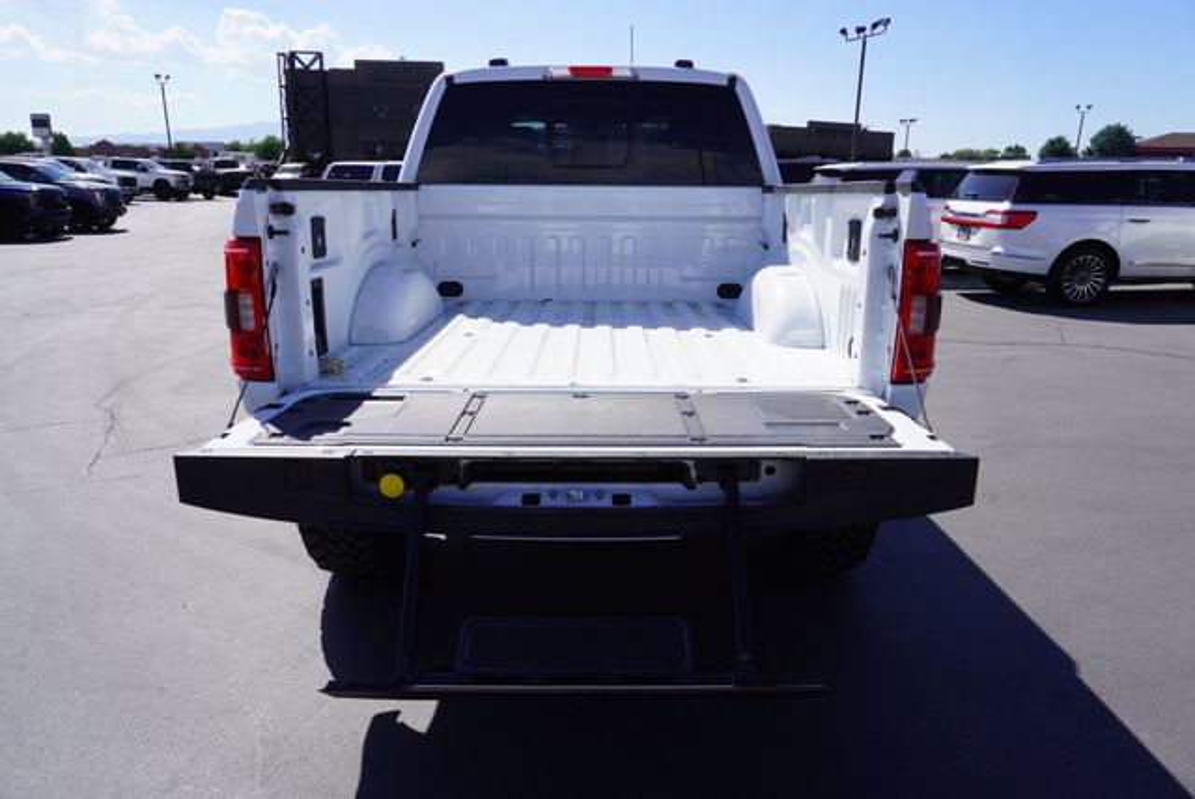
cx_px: 598
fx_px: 797
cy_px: 400
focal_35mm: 24
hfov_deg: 73.7
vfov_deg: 53.2
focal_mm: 16
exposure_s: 1/160
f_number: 10
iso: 100
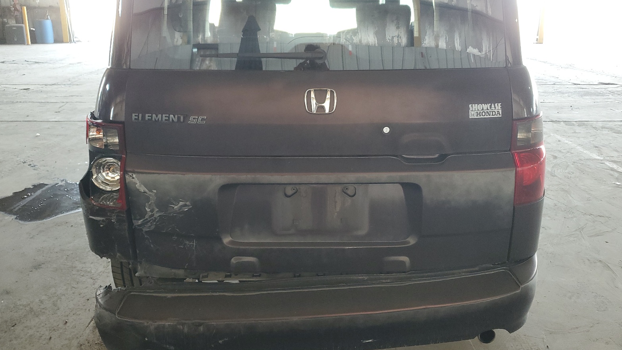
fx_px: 478
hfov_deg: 66.1
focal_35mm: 29
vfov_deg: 40.0
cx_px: 311
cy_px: 137
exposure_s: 1/60.2
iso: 107
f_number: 1.5
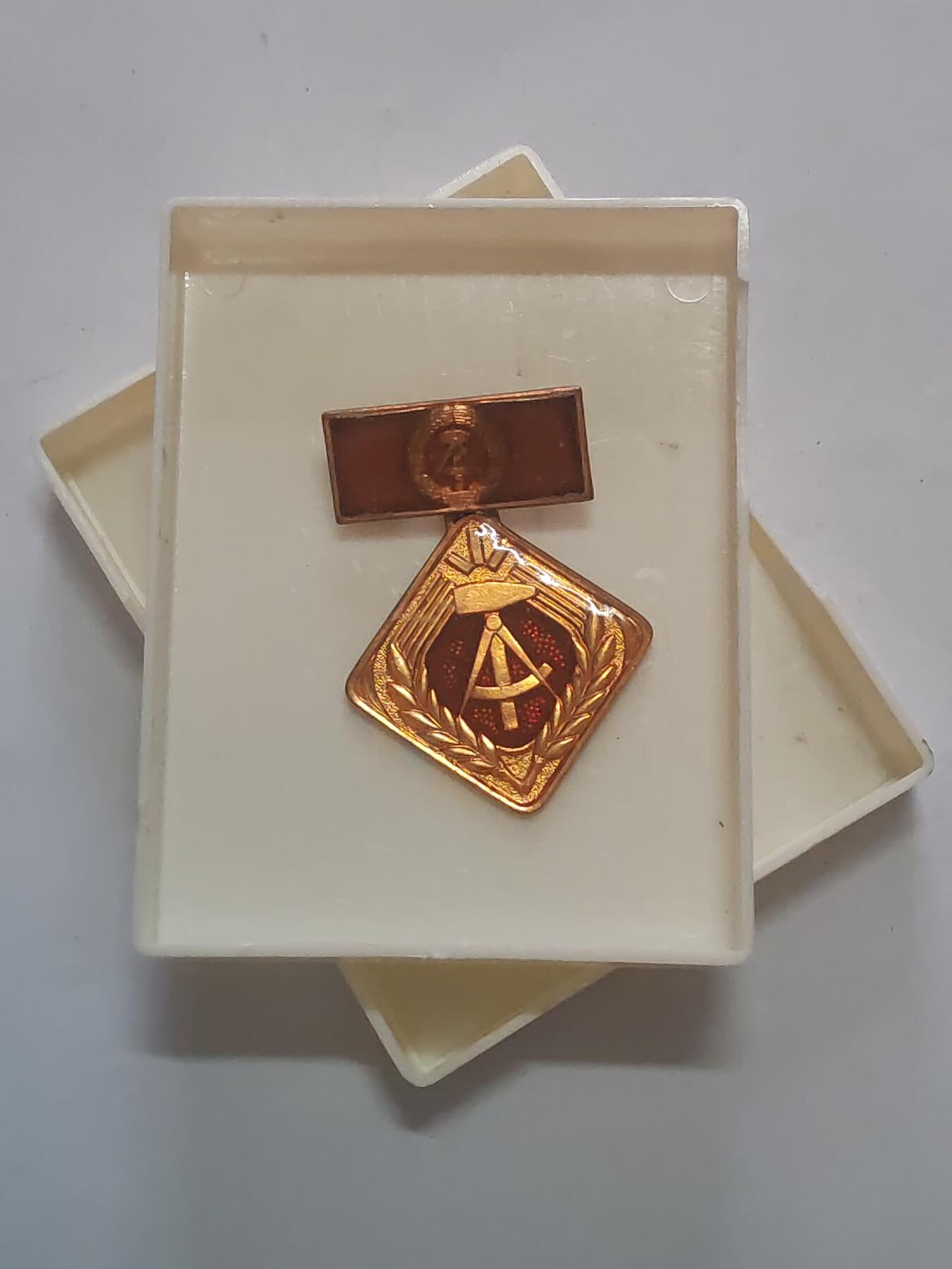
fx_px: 2493
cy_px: 634
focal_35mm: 68
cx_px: 476
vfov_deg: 28.6
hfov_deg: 21.6
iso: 800
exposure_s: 1/100
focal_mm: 5.52
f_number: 1.95
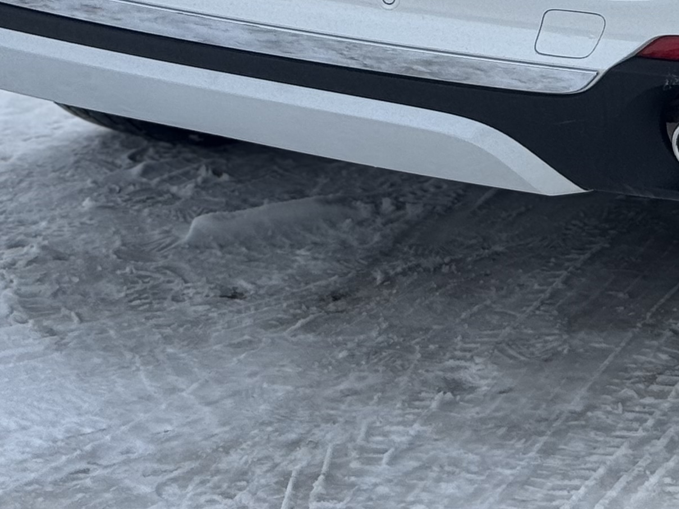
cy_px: -311
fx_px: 3138
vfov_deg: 9.0
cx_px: 840
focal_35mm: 160
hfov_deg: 12.0
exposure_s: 1/2959
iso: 64
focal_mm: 6.76
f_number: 1.78
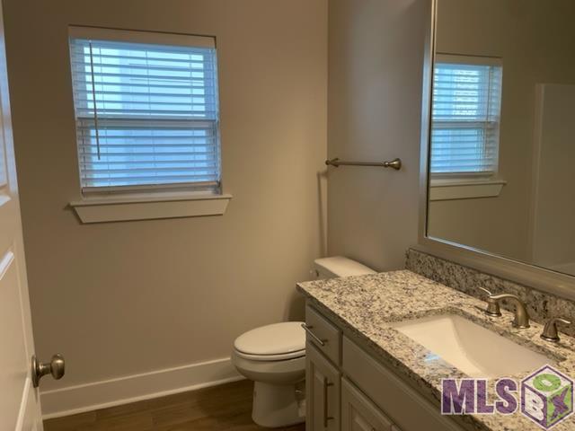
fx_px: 432
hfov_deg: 67.3
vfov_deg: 53.1
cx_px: 288
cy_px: 216
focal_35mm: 26
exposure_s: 1/120
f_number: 1.6
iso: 80
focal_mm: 4.2
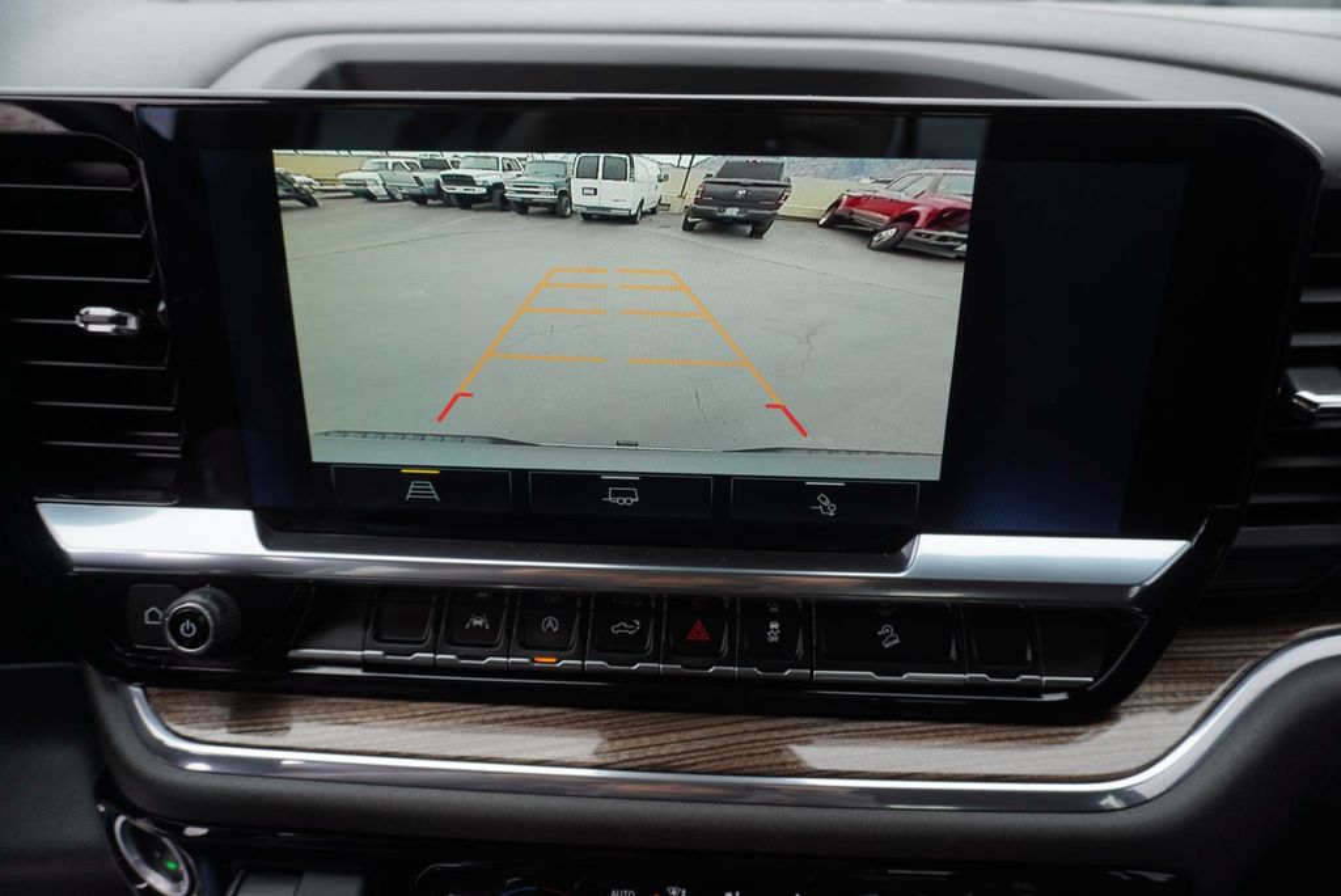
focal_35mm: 24
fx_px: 894
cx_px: 670
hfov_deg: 73.7
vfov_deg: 53.2
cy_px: 448
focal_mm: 16
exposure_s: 1/60
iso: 100
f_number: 4
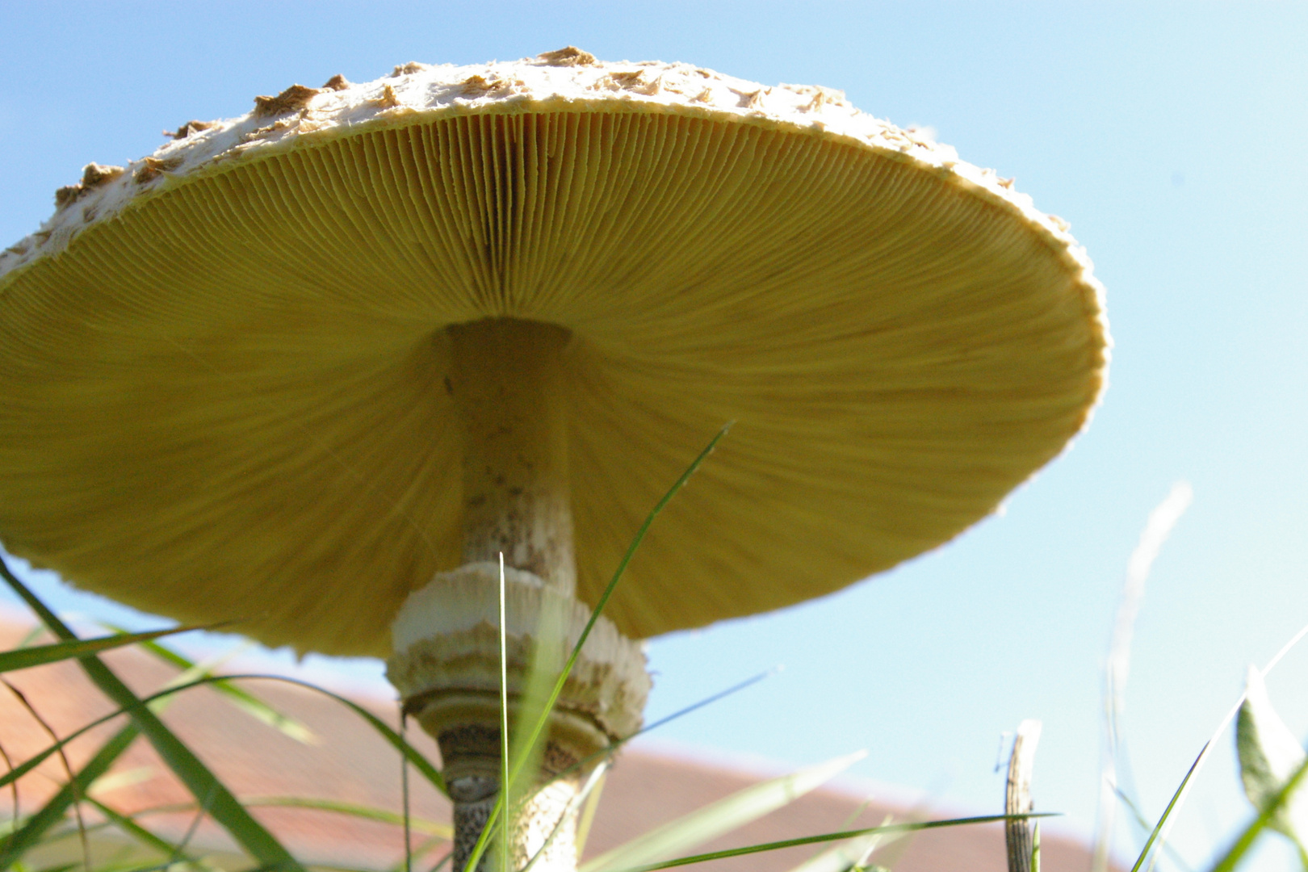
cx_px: 654
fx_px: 1907
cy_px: 436
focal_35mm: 52
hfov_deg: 37.9
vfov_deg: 25.8
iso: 1600
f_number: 10
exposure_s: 1/1000
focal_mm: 35
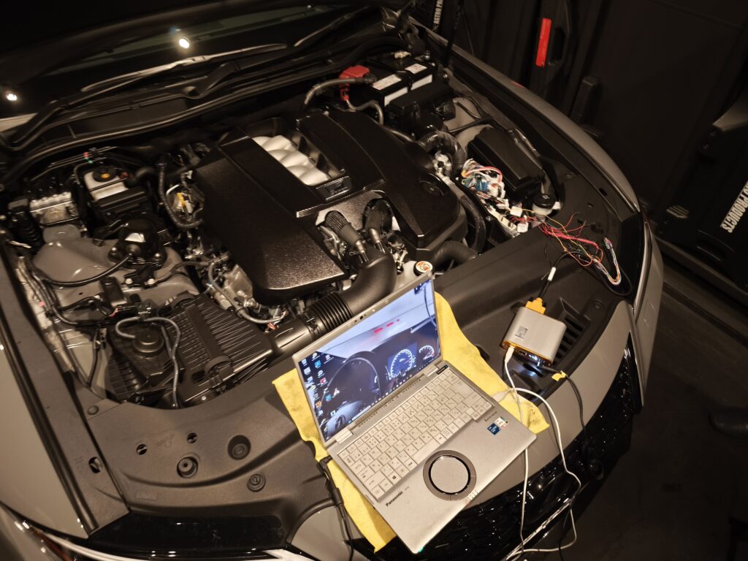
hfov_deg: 73.9
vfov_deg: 58.9
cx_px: 374
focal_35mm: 23
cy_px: 280
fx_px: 497
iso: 2000
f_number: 1.6
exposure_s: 1/25
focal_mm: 6.57
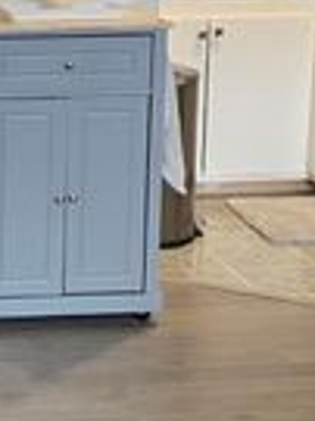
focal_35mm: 114
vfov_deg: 17.3
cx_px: -122
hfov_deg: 12.5
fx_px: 1385
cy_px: 179
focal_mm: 5.4
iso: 250
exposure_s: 1/120
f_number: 1.8
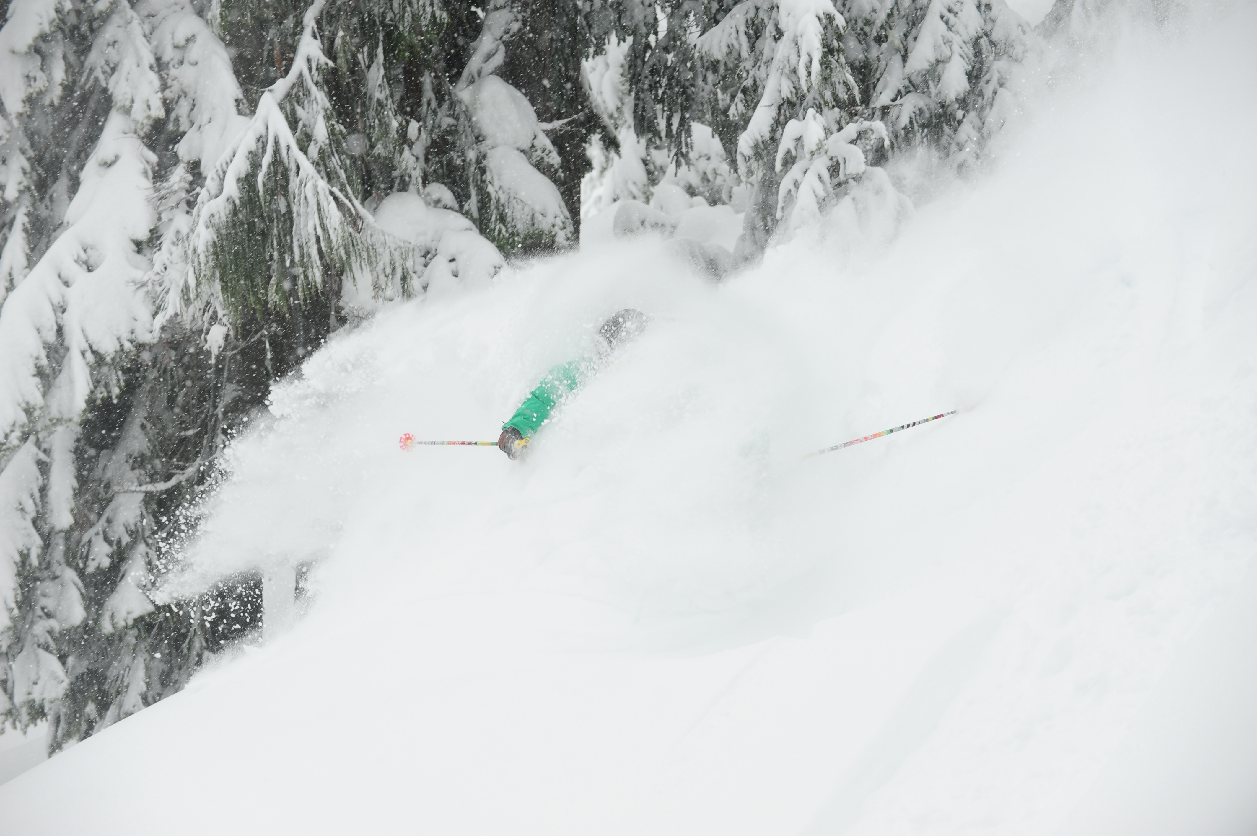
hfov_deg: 17.1
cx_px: 628
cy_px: 418
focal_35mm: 120
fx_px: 4187
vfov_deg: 11.4
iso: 500
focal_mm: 120
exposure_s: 1/640
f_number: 6.3
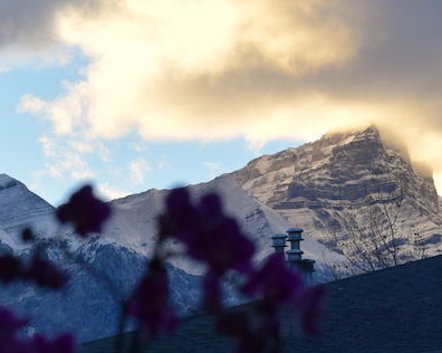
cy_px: 244
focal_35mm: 251
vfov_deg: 6.2
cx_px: 29
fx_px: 3274
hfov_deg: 7.7
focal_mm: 55
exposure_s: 1/250
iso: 400
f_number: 8
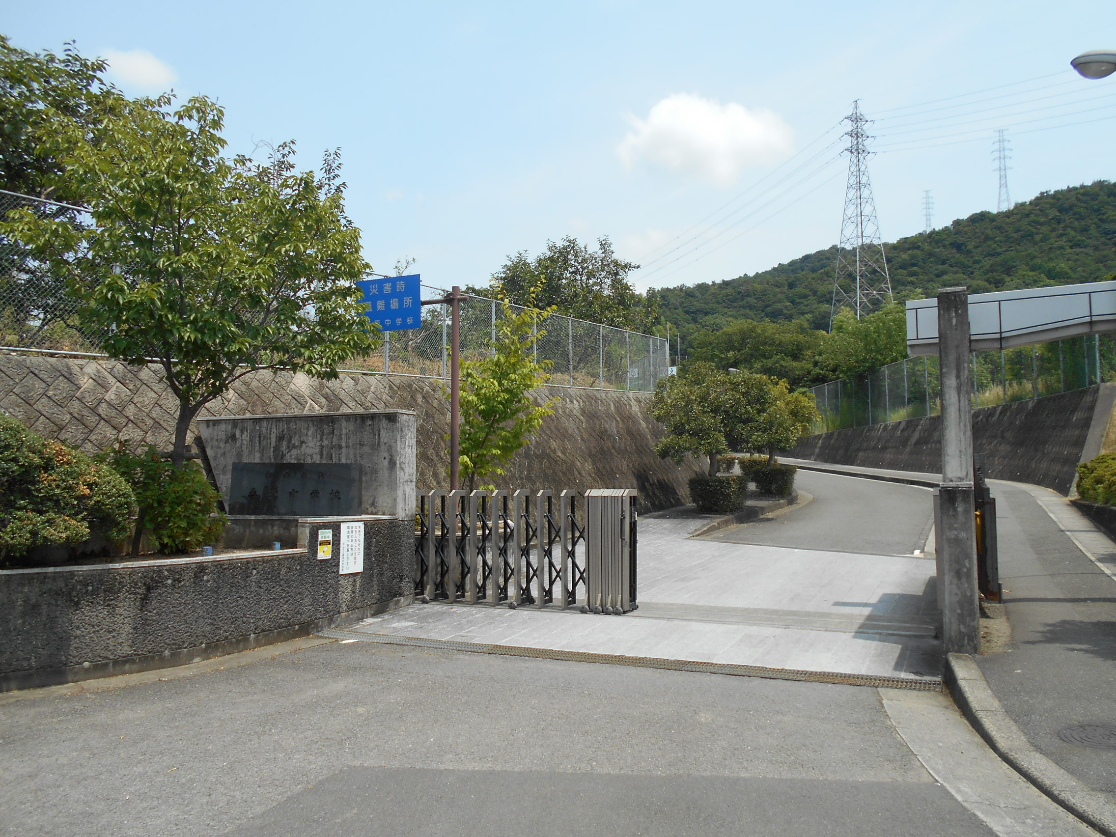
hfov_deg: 67.3
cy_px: 418
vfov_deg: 53.1
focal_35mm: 26
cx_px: 558
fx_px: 838
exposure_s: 1/800
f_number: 3.2
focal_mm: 4.6
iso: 80
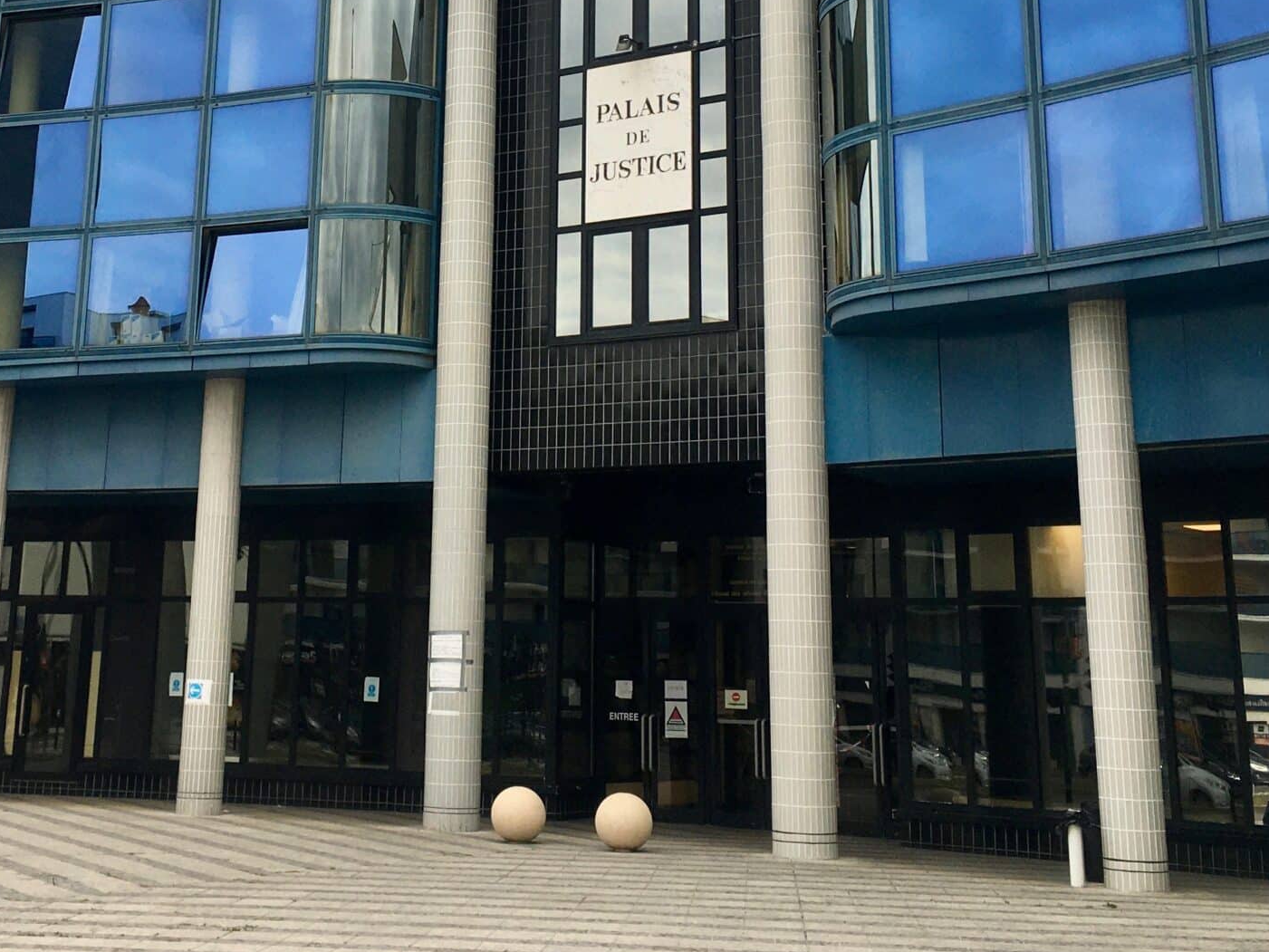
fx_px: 1943
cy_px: 149
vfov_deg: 26.8
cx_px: 474
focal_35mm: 53
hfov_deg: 36.0
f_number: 2.2
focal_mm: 4.15
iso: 25
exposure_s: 1/257
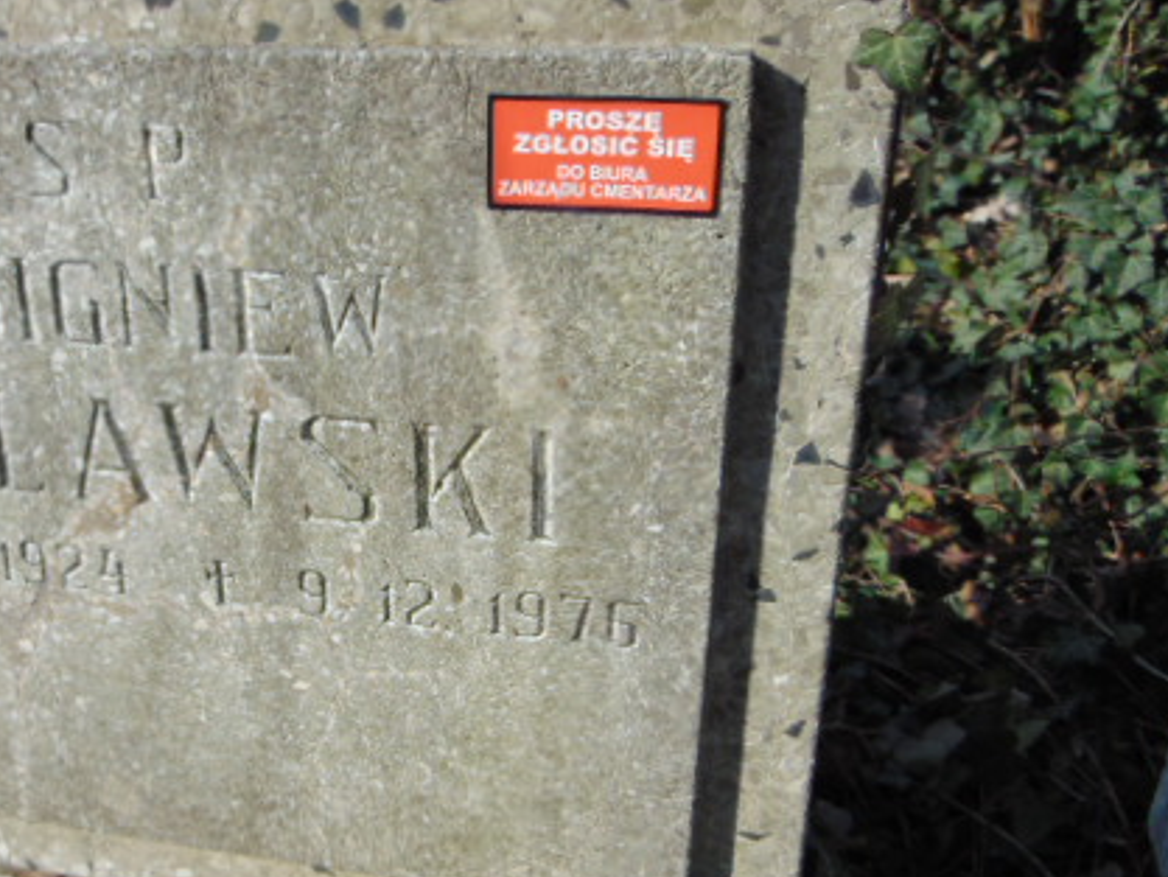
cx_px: 333
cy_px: 580
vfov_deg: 31.3
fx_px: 1553
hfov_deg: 40.4
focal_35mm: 46
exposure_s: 1/800
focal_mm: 5.4
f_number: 3.1
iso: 80
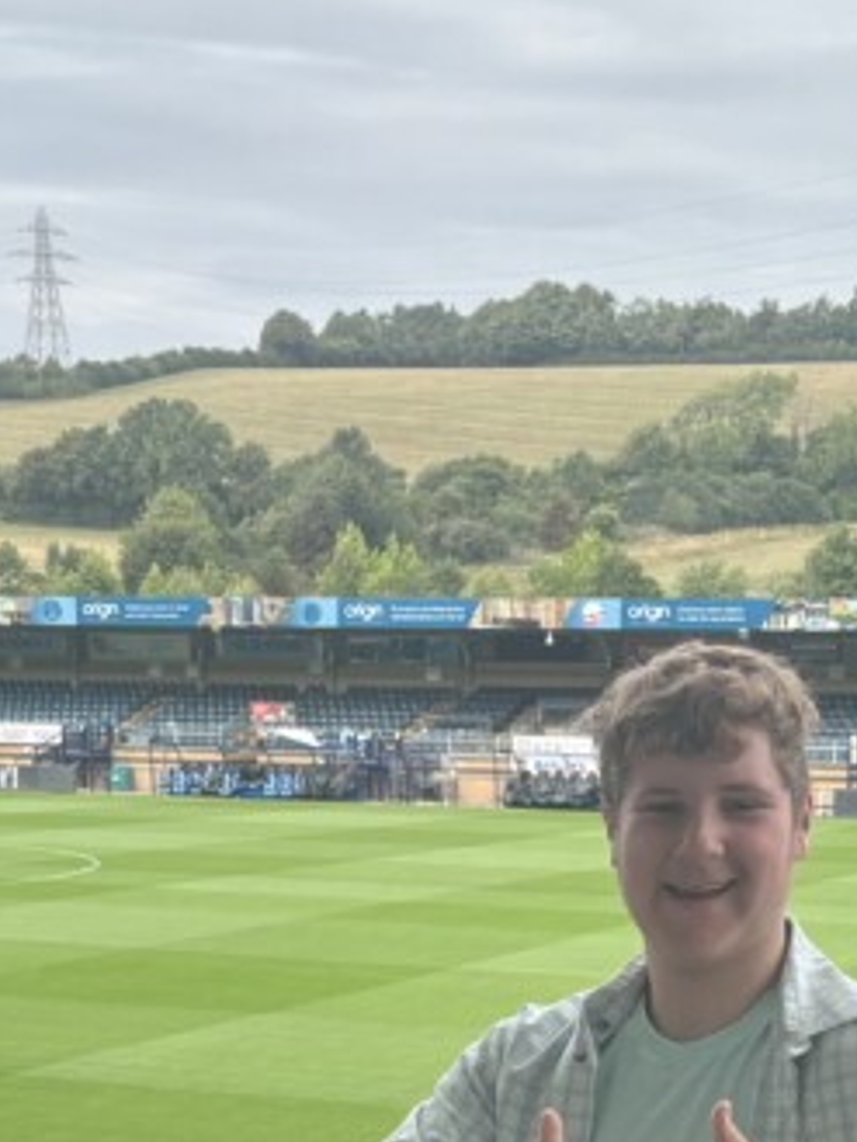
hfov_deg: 18.1
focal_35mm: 81
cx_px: 656
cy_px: 1260
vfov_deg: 22.7
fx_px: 2672
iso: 50
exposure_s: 1/1399
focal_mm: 5.96
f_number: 1.6
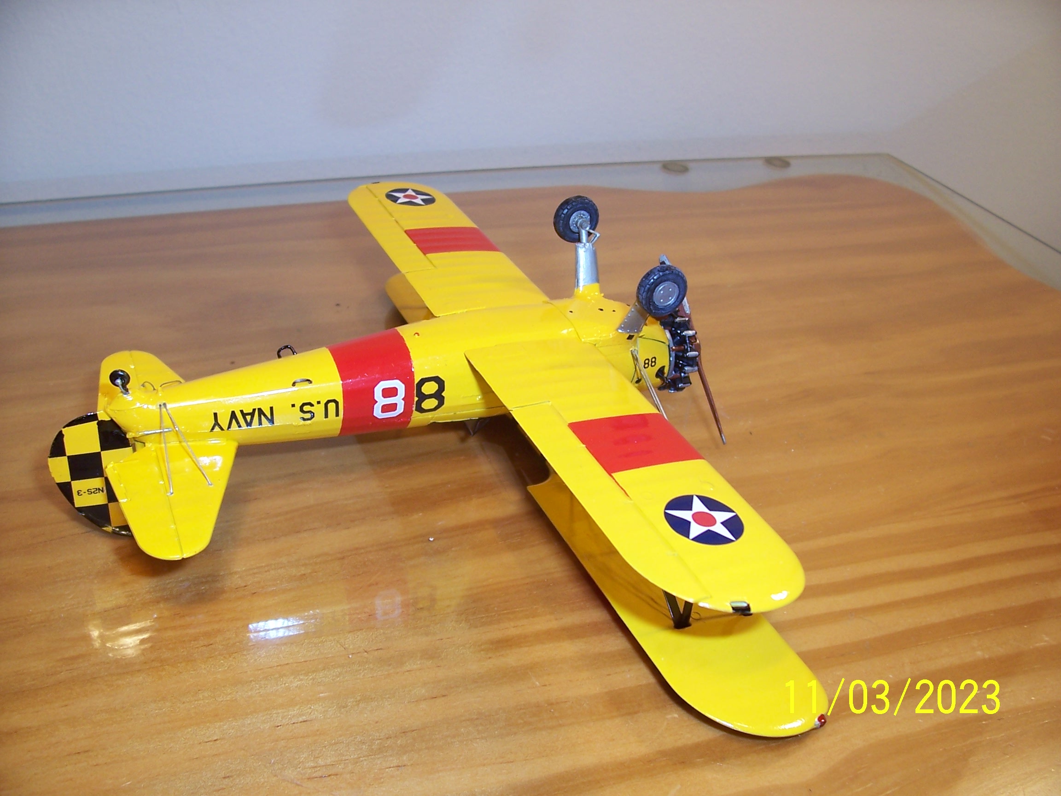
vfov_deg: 41.8
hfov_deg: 54.0
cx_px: 530
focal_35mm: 34
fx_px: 1042
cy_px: 398
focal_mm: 5.6
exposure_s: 1/90
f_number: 2.7
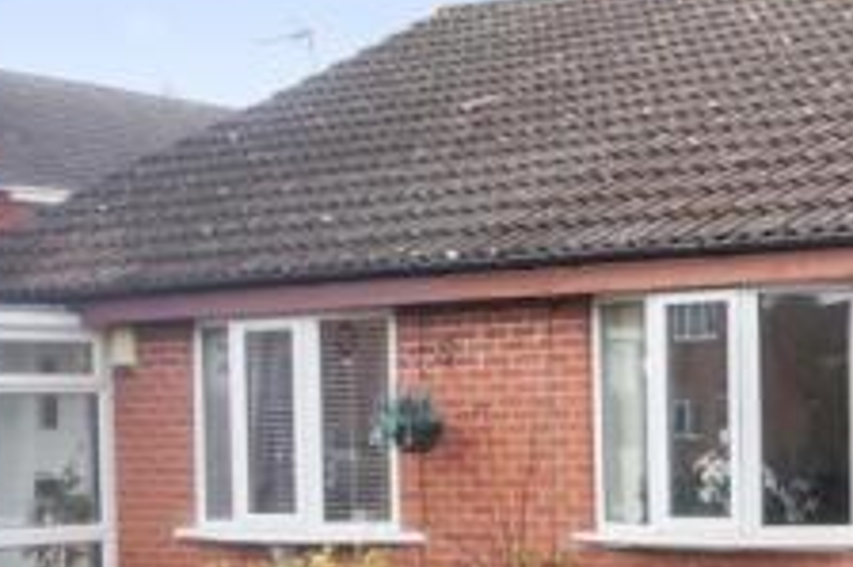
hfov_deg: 22.2
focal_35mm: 79
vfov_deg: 17.1
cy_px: 470
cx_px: 1192
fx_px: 1870
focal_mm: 18
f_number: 4
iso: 125
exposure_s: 1/60
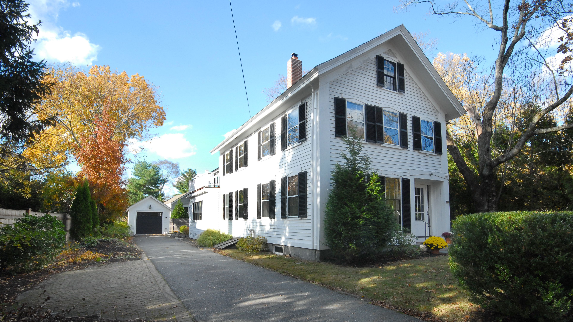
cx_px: 286
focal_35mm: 19
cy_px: 192
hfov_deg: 89.6
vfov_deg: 57.9
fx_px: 289
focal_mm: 12
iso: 400
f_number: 11
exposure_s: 1/80
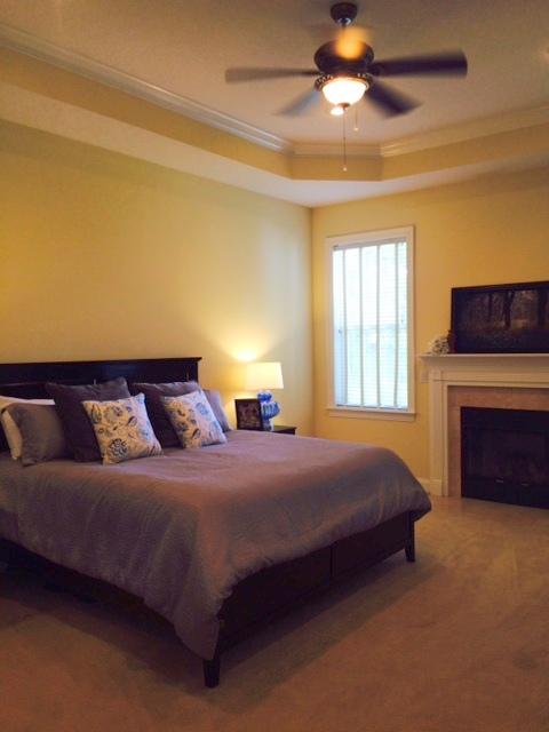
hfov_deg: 48.2
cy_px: 366
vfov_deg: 61.7
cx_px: 274
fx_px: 613
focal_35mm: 29
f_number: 2.2
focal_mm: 4.15
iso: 50
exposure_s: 1/30
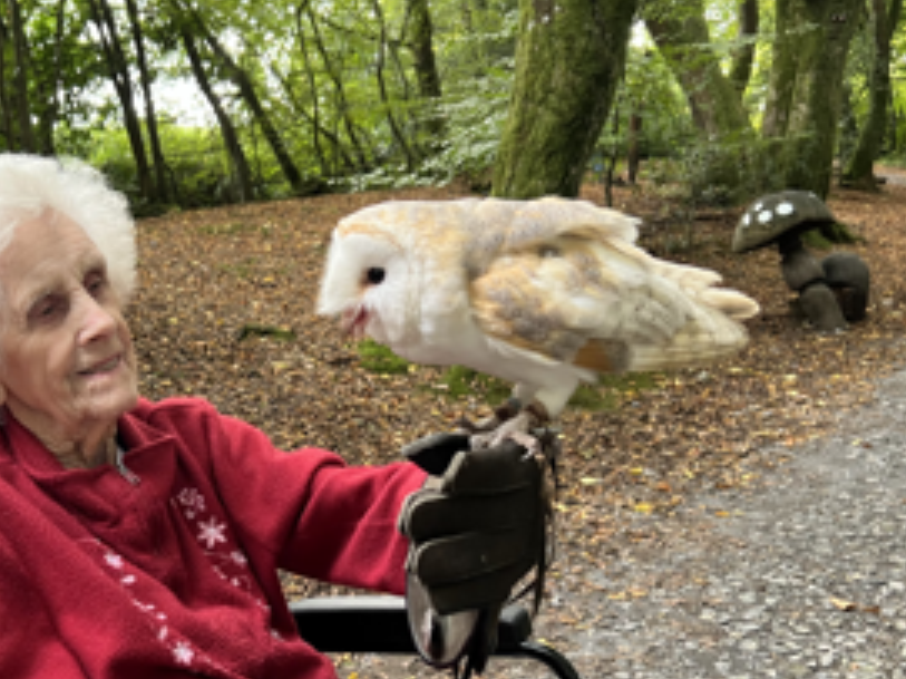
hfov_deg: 39.1
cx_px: 291
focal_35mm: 48
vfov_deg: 29.9
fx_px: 1256
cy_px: 473
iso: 100
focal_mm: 5.7
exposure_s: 1/121
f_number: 1.5
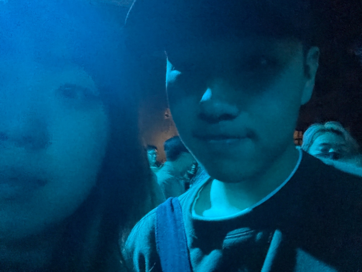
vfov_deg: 58.9
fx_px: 240
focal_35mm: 23
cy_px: 136
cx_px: 181
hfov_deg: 73.9
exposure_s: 1/15
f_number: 2.2
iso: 2000
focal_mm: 2.71
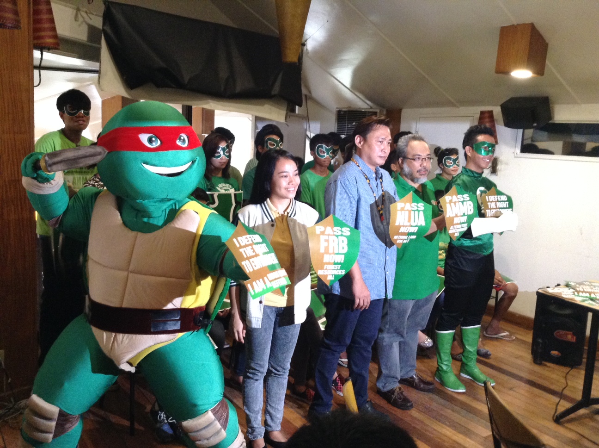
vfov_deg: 42.8
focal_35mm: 33
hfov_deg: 55.4
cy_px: 224
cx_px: 300
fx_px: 570
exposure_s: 1/17
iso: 250
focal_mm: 3.3
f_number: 2.4
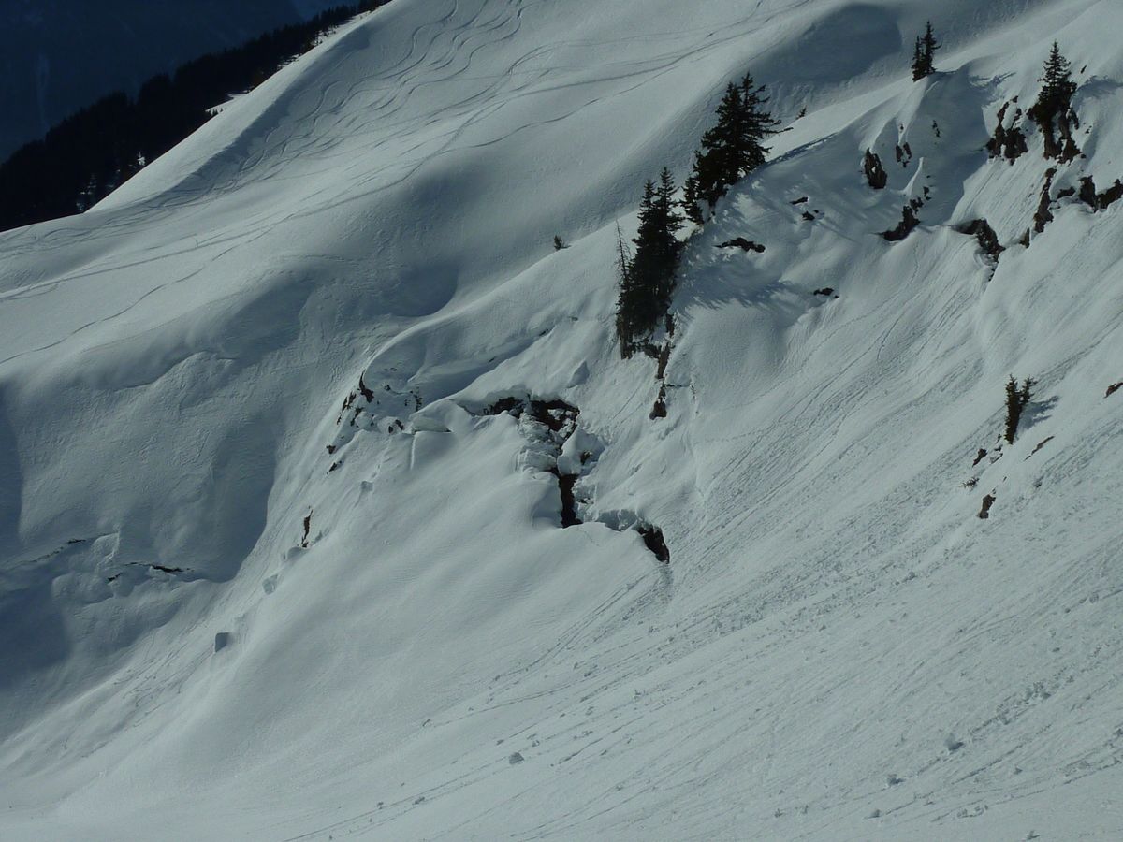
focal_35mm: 64
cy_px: 421
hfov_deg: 30.3
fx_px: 2076
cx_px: 562
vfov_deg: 22.9
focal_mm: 7.3
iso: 80
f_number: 6.3
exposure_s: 1/2000
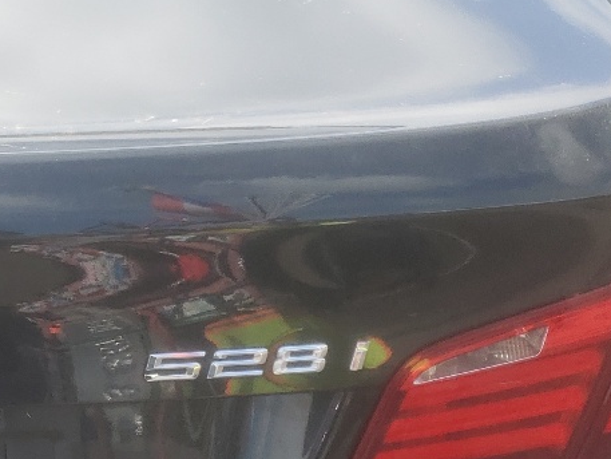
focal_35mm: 91
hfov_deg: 19.9
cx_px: -162
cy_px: 261
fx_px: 1607
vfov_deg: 16.2
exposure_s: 1/833
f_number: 1.5
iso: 50
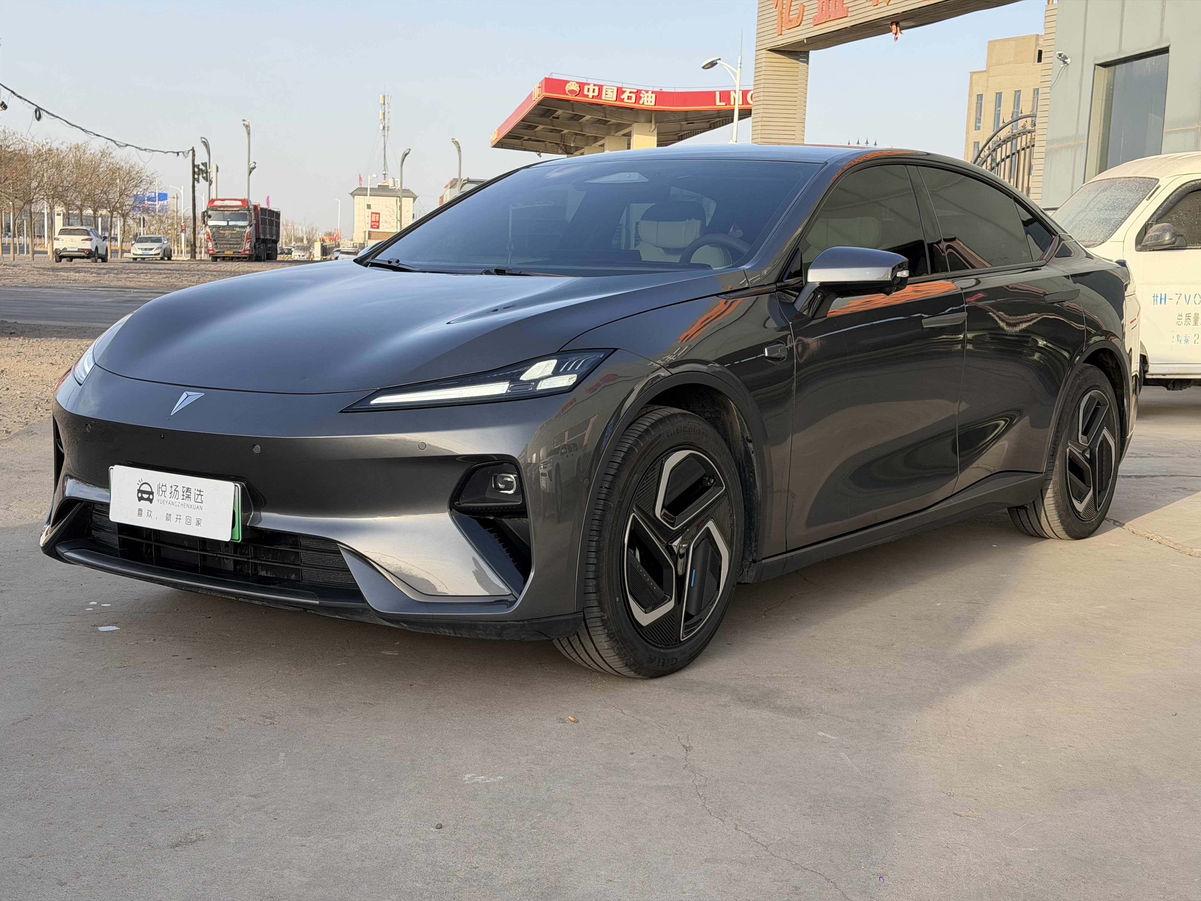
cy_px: 450
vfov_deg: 30.3
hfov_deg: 39.7
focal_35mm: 48
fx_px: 1665
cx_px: 600
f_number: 1.78
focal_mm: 6.76
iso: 64
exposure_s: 1/975
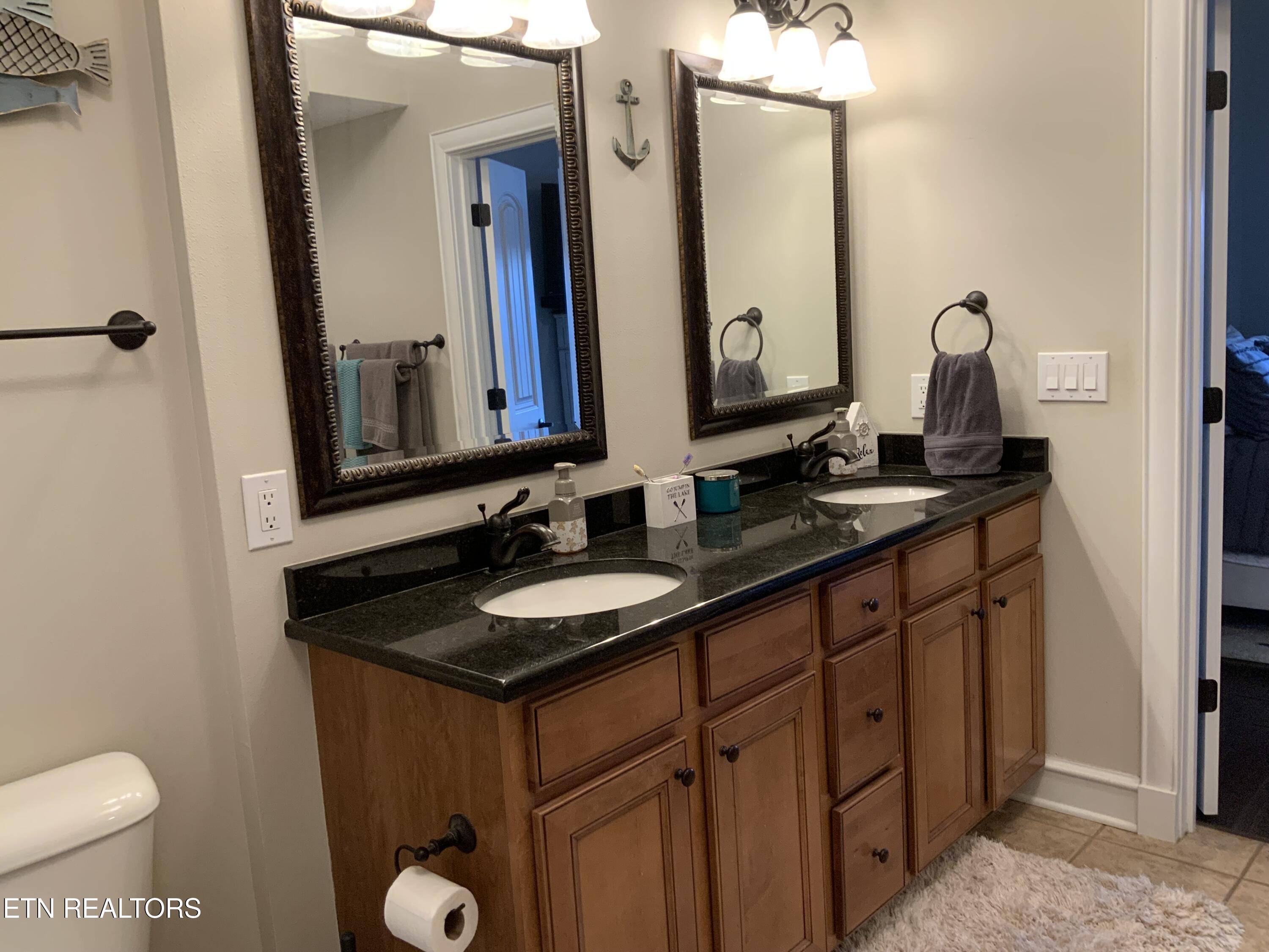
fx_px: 1063
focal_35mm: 29
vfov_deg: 48.2
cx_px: 634
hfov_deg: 61.7
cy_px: 476
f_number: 1.8
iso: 80
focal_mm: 3
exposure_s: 1/60
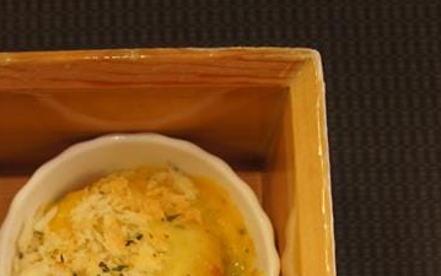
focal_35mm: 68
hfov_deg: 29.8
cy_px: 427
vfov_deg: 17.1
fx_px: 818
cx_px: 124
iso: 250
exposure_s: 1/30
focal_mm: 20
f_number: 4
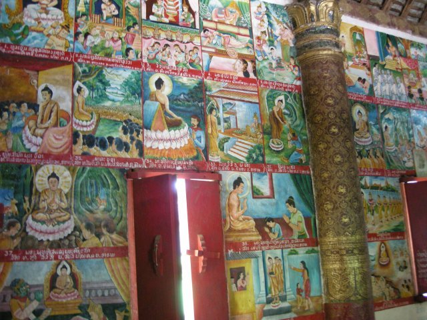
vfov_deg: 39.7
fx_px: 444
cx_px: 214
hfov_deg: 51.4
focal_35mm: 36
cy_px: 160
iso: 316
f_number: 2.7
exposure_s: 1/8
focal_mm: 7.5
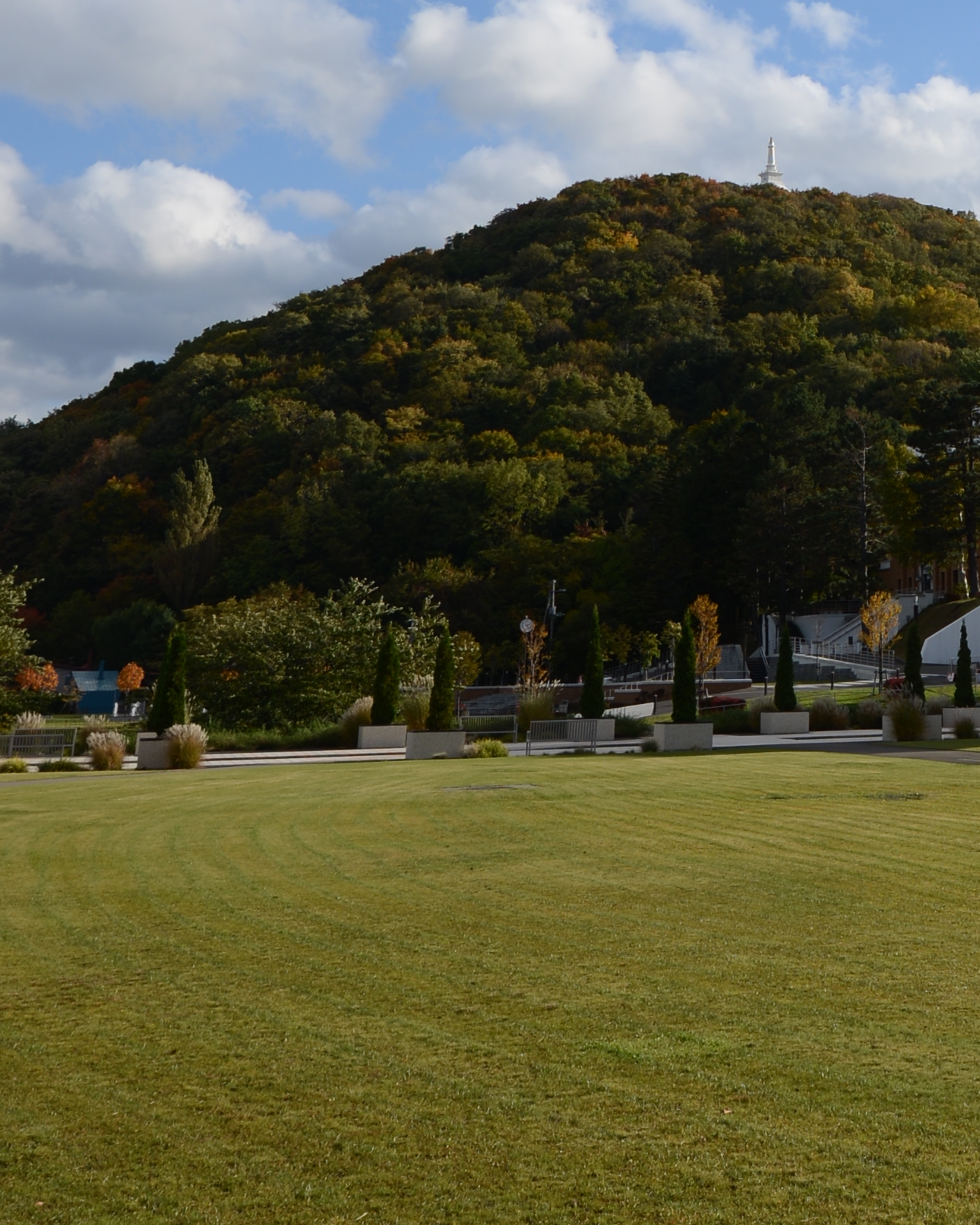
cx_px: 1004
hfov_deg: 26.4
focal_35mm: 54
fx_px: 1958
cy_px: -113
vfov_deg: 31.0
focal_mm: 16
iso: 100
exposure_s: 1/320
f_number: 8
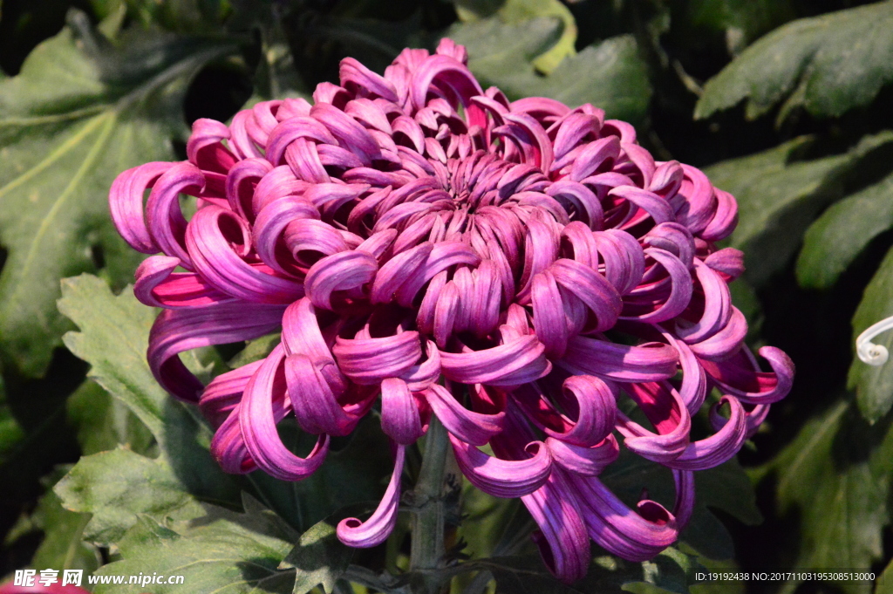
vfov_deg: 6.3
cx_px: 446
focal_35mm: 218
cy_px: 297
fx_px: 5391
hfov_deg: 9.5
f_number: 13
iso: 6400
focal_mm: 145
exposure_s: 1/60
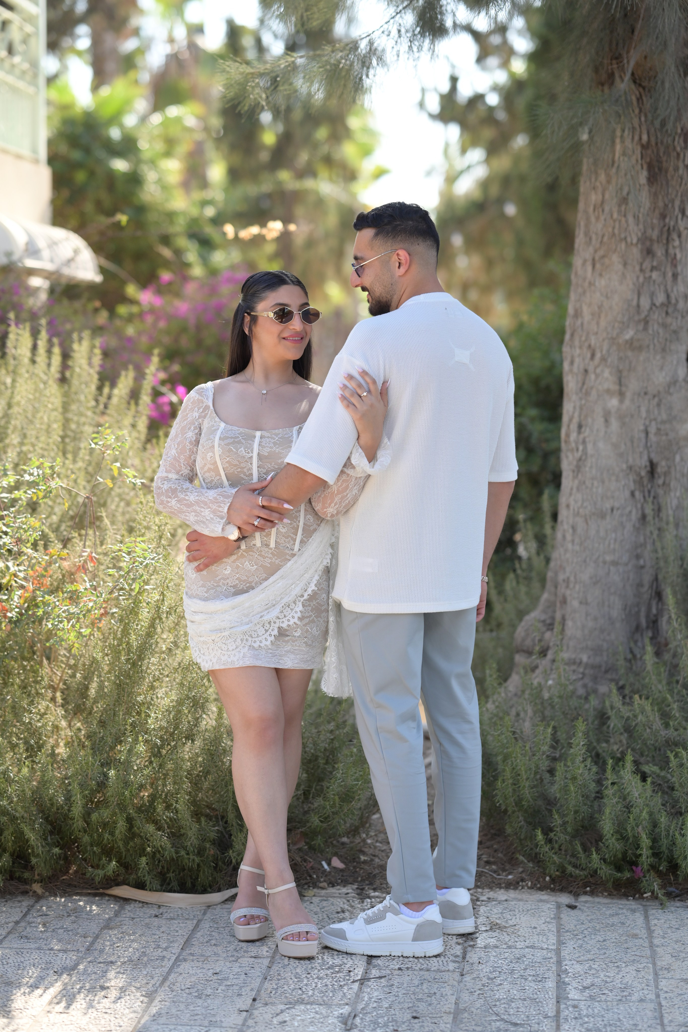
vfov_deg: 23.9
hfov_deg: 16.1
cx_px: 344
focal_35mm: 85
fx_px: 2436
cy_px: 516
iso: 320
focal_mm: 85
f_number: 2.5
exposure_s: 1/1600
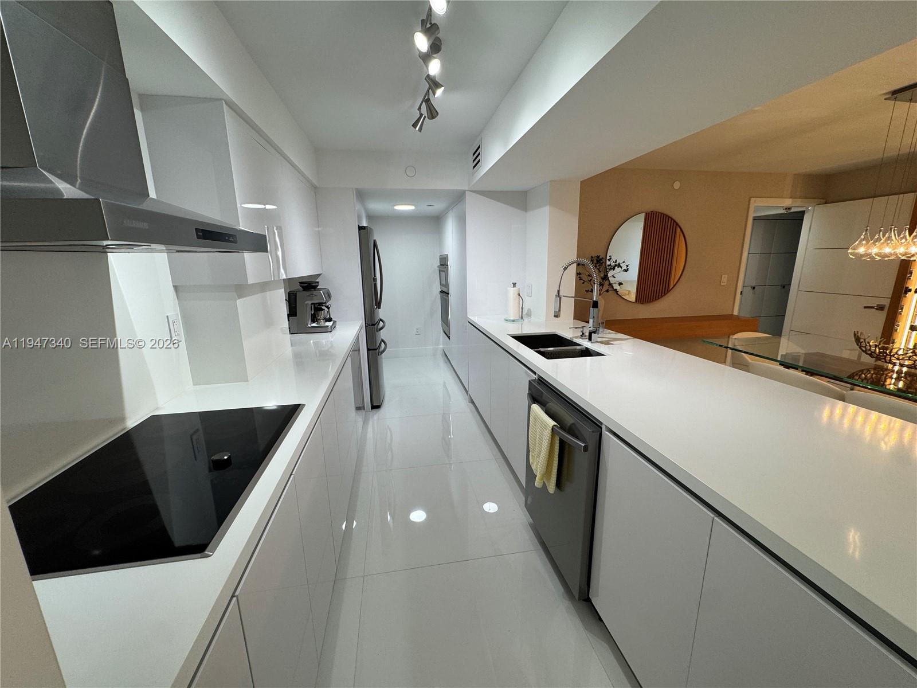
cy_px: 344
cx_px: 458
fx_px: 371
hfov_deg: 102.1
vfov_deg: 85.7
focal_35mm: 14
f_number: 2.2
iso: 125
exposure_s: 1/120
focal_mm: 2.22
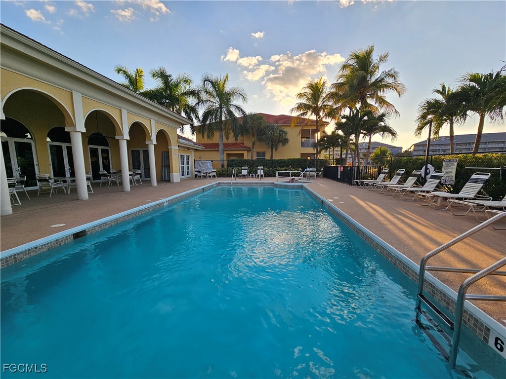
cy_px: 190
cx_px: 253
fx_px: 190
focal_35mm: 13
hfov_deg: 106.2
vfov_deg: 89.9
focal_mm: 2.2
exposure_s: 1/742
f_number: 2.2
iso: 50
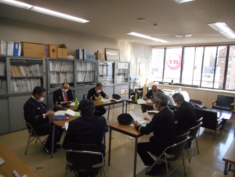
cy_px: 88
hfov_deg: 69.4
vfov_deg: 54.9
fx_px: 170
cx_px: 118
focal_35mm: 25
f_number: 3.7
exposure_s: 1/200
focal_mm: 4.5
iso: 800
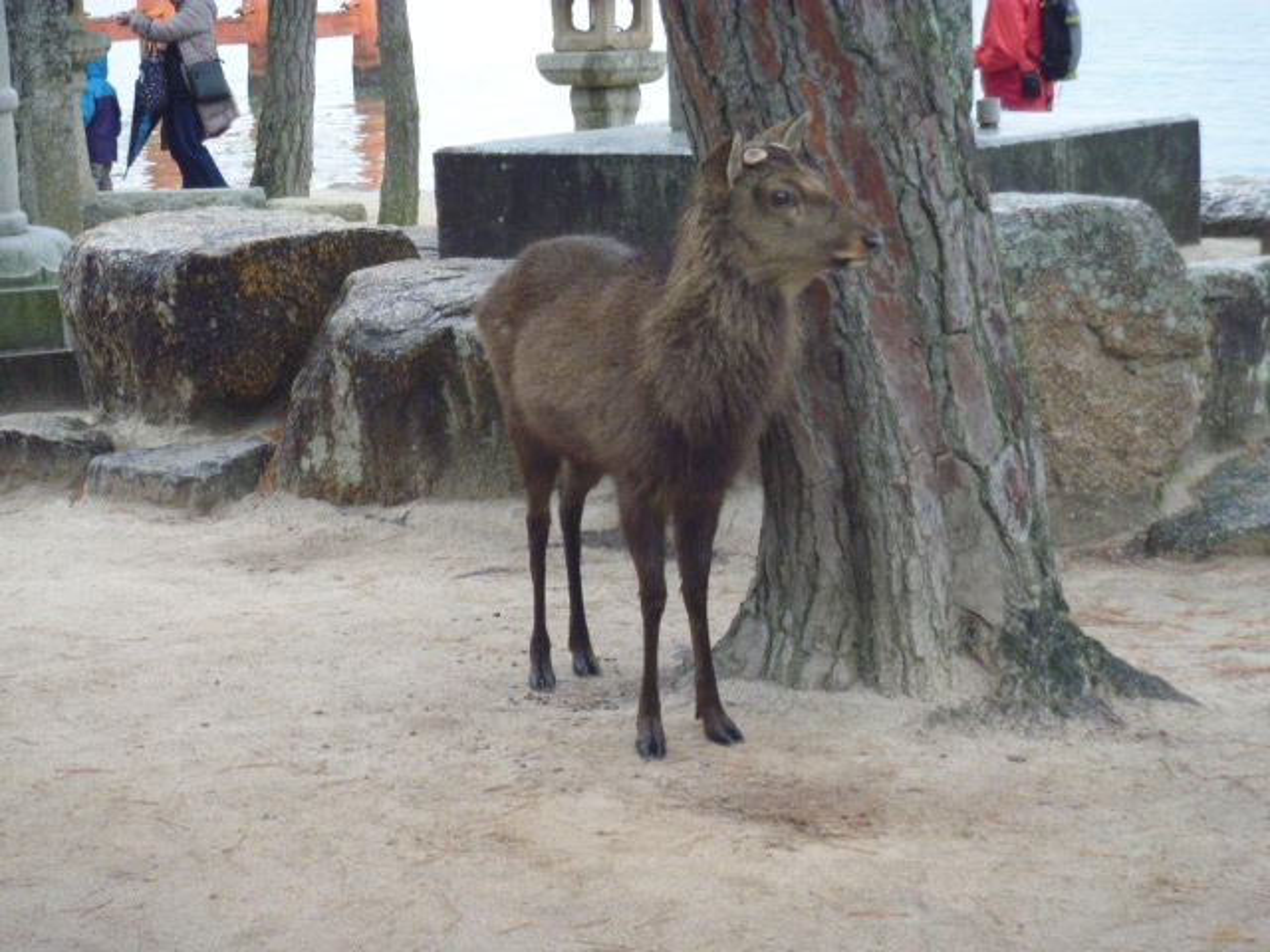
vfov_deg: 19.4
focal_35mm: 76
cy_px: 476
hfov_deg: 25.7
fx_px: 2788
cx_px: 635
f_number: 4.1
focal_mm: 13.5
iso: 320
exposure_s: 1/50
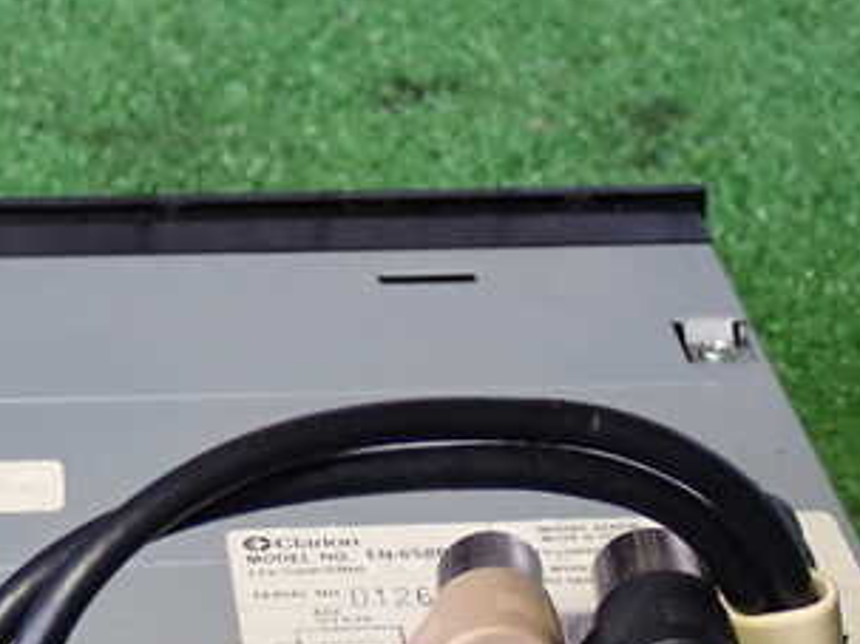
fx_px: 2856
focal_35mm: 115
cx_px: 190
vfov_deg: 12.7
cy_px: 616
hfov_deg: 17.0
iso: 800
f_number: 3.5
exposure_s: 1/30
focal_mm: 10.35
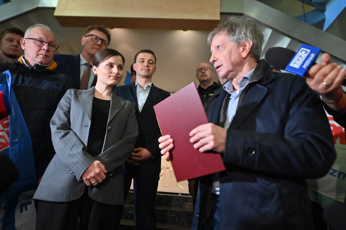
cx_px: 173
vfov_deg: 53.1
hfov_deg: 73.7
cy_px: 115
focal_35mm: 24
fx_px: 231
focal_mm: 24
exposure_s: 1/400
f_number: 2.8
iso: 2500
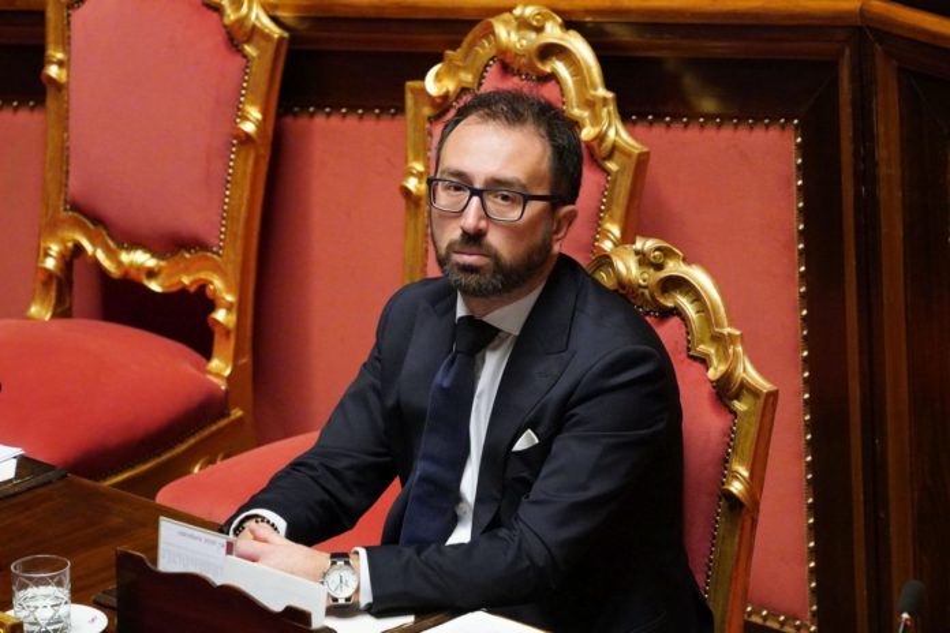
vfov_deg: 2.7
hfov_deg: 4.0
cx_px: 475
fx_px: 13642
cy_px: 316
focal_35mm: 517
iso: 10000
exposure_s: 1/160
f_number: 5.6
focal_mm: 345
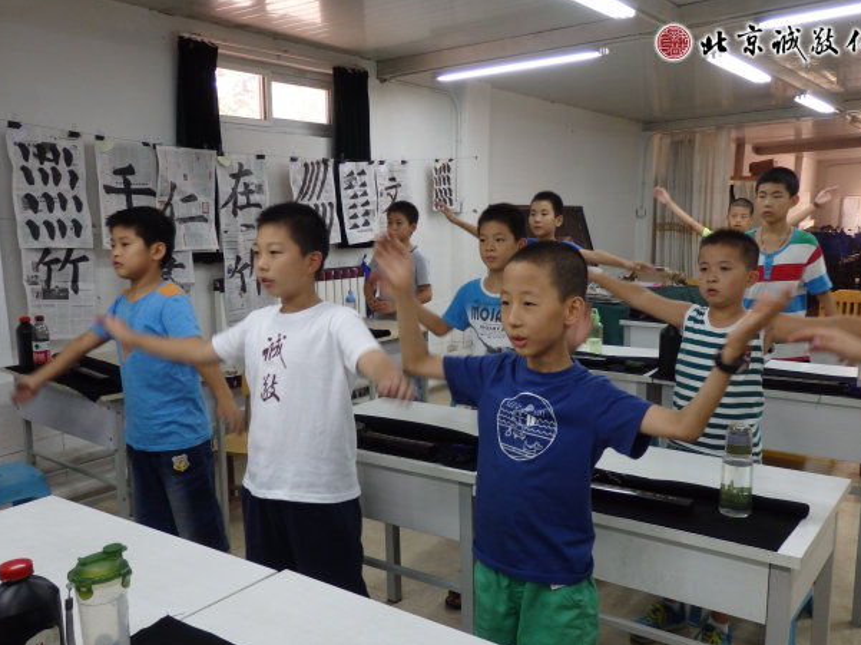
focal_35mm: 31
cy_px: 356
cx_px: 460
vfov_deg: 45.3
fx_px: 771
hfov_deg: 58.3
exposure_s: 1/50
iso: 250
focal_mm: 5
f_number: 3.2
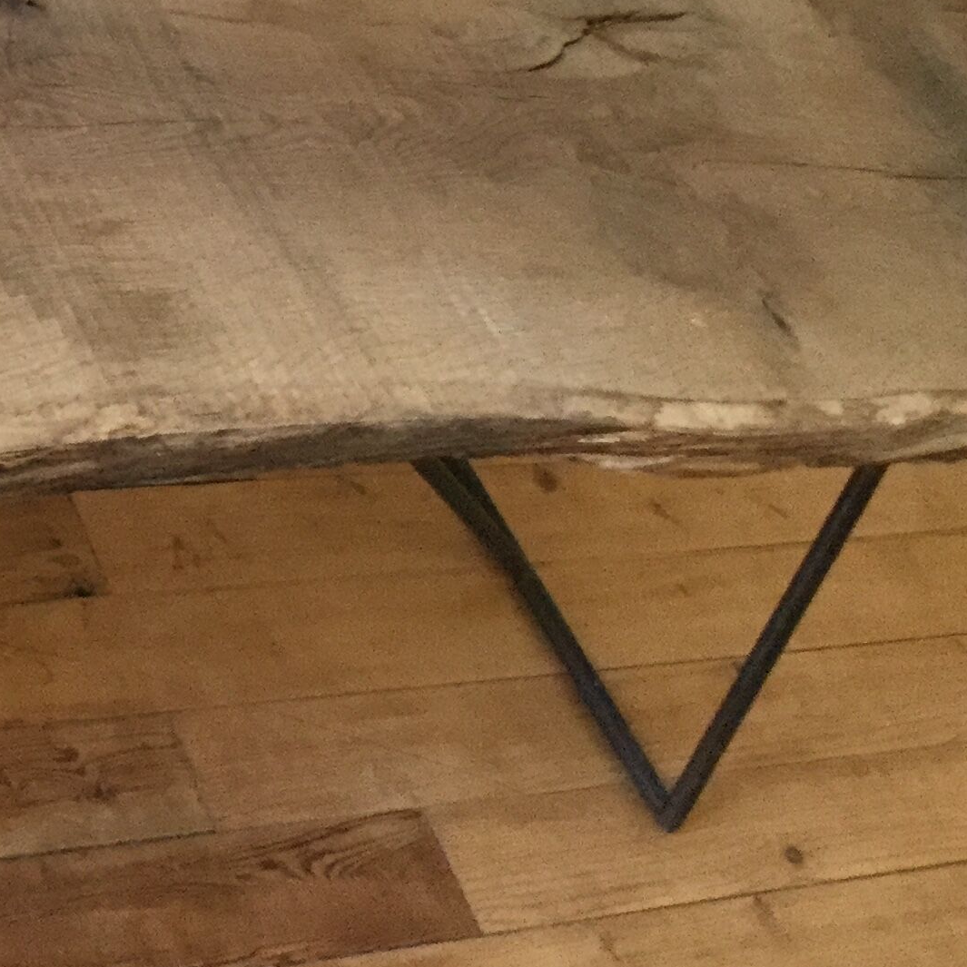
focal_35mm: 84
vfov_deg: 19.8
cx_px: -222
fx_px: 2655
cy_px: -73
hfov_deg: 19.3
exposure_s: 1/33
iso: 200
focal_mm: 3.3
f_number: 2.4
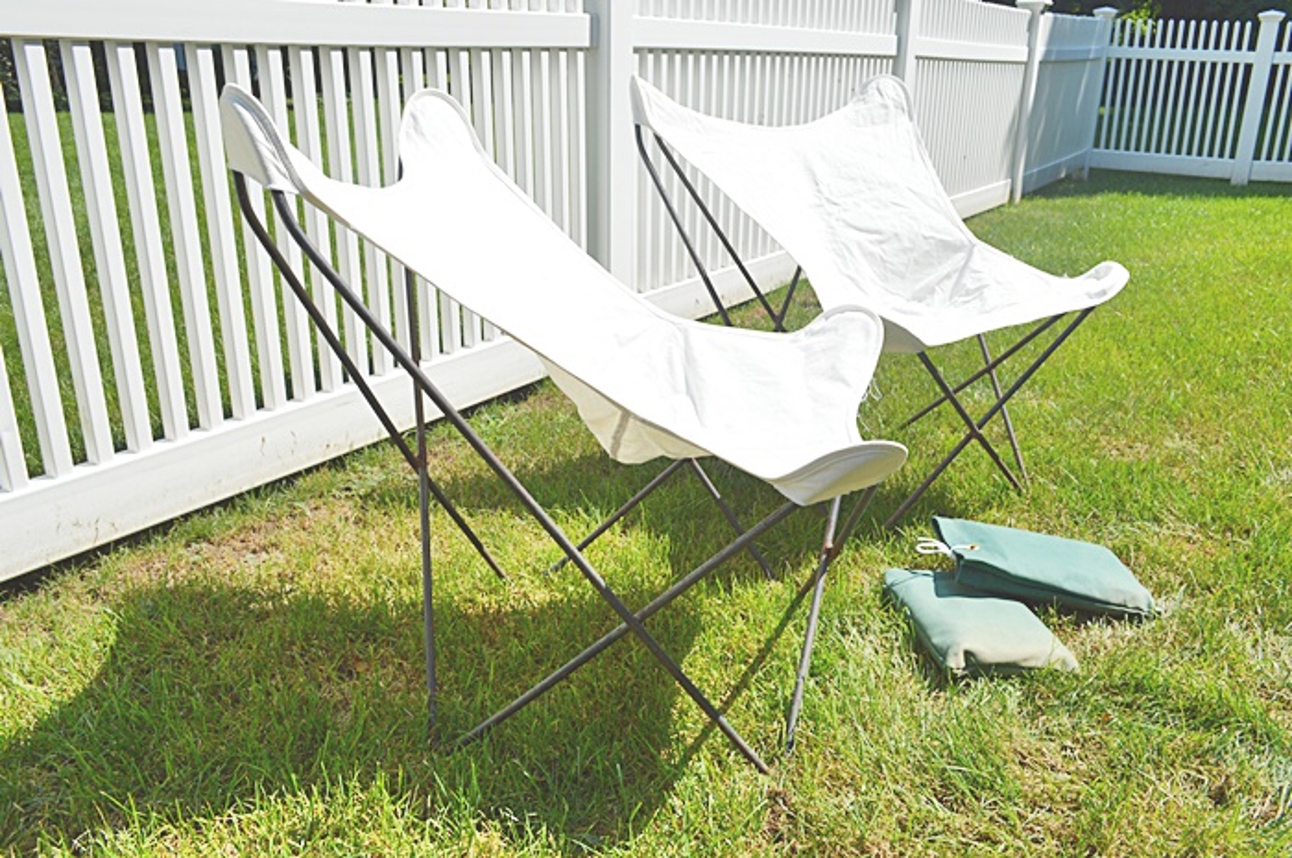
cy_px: 429
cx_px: 646
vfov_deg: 43.5
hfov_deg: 62.0
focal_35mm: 30
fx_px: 1075
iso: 100
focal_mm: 20
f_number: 8
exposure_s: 1/250
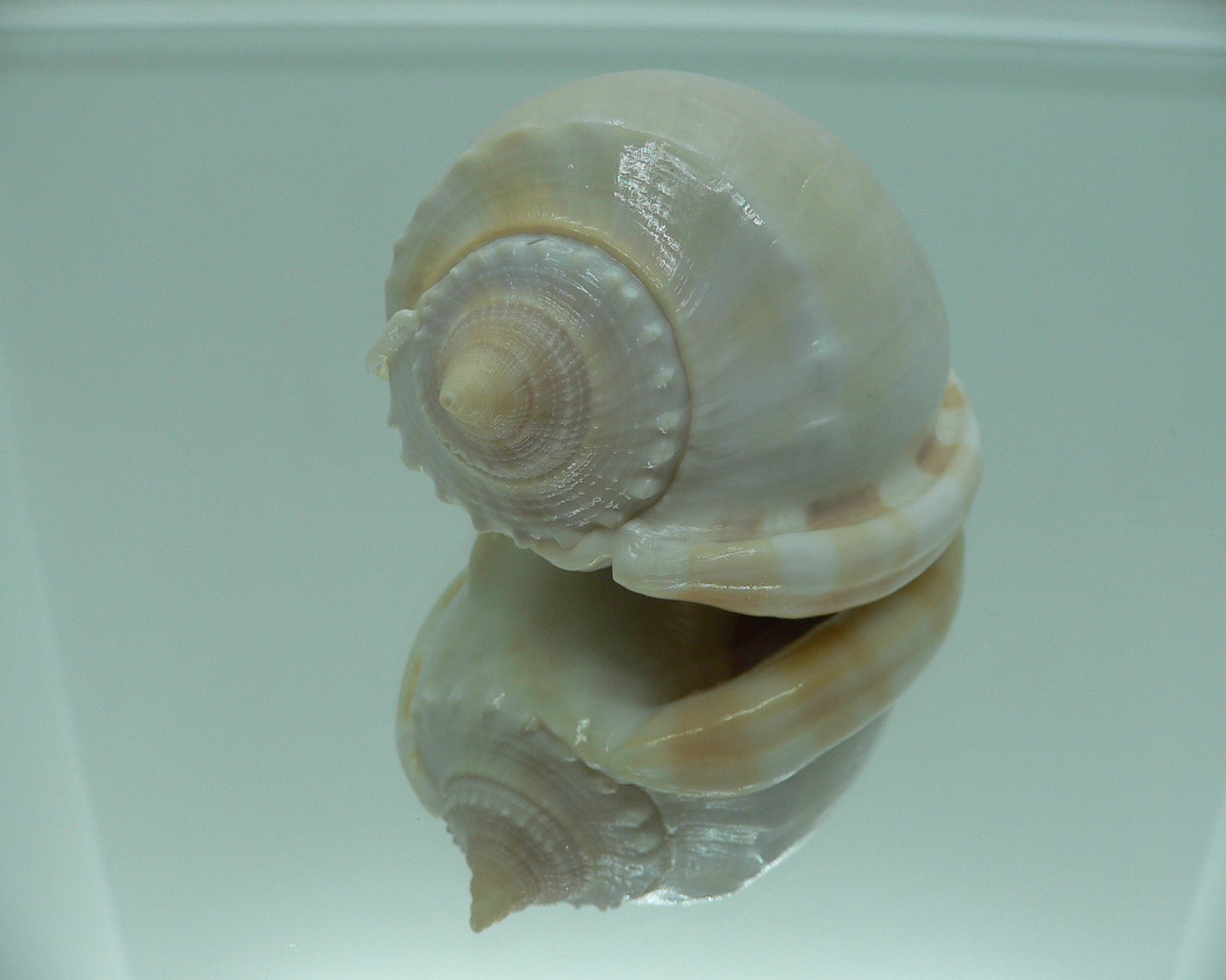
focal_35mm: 37
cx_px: 594
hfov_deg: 49.1
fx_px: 1343
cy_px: 485
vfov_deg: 40.1
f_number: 2.8
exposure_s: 1/80
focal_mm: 4.6
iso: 80
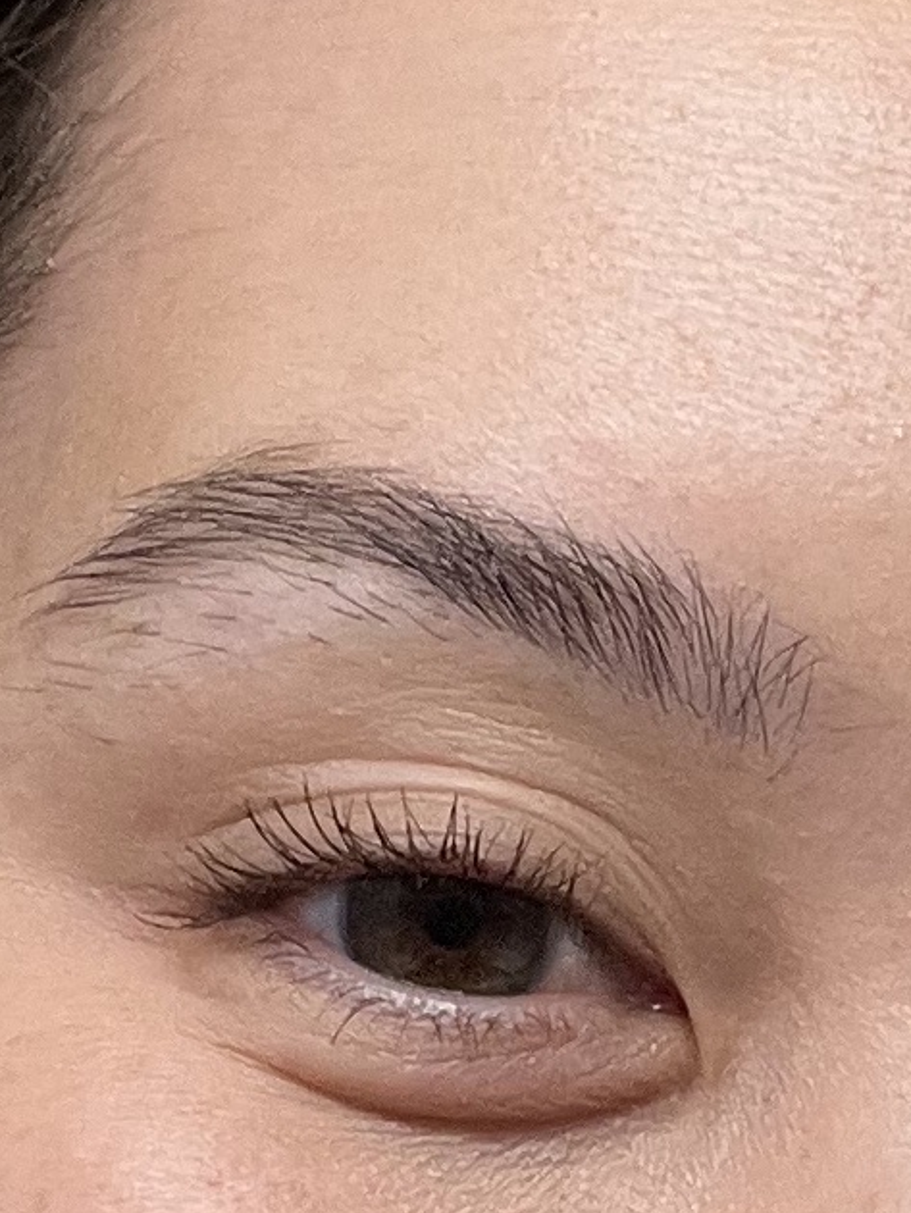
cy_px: 1269
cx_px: 844
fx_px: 5155
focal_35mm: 147
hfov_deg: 10.0
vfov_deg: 13.2
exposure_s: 1/60
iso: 125
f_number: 2.2
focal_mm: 2.71
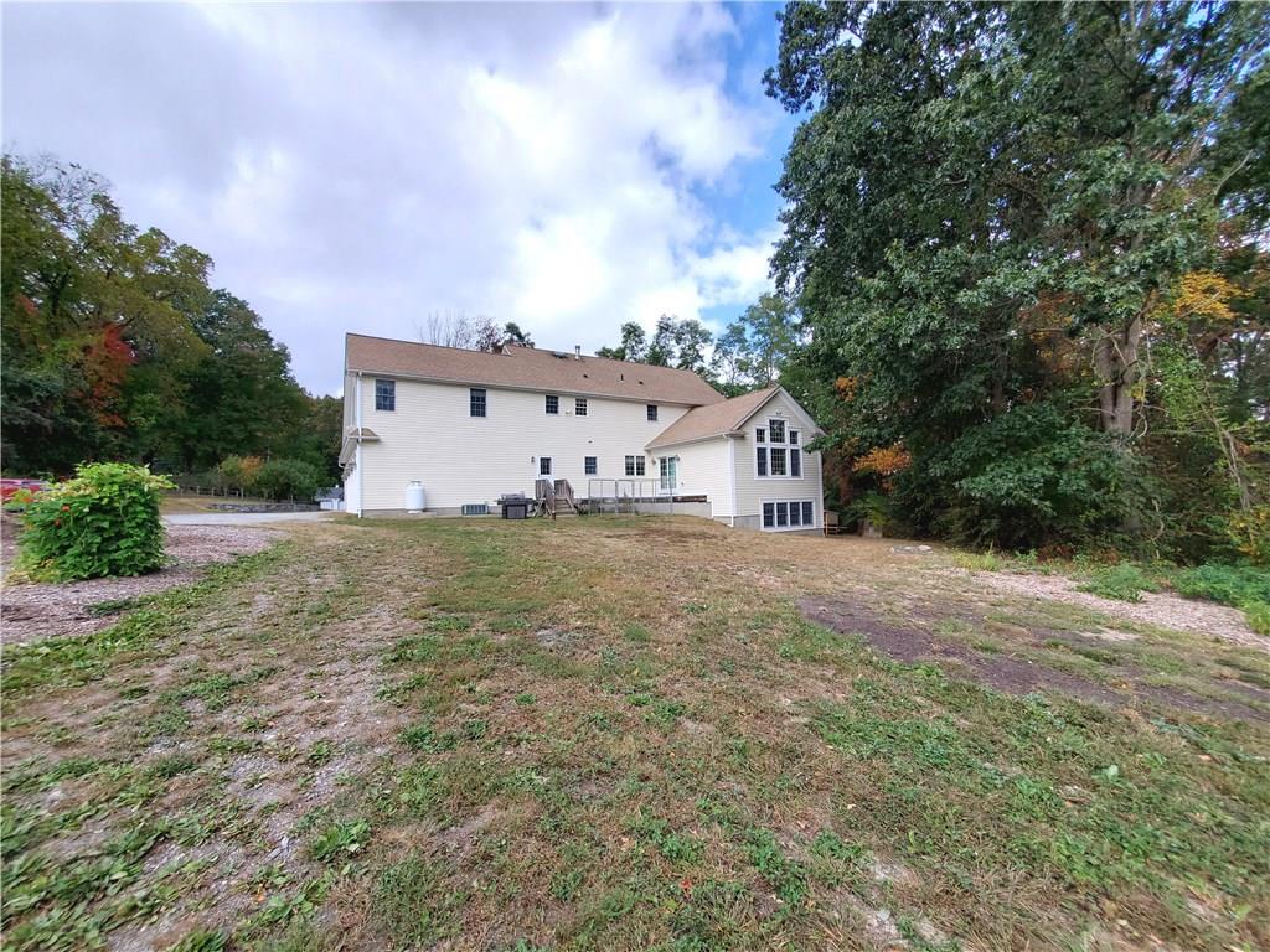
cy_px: 476
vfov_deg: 89.9
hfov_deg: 106.2
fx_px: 477
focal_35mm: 13
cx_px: 635
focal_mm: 1.8
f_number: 2.2
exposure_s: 1/854
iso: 50
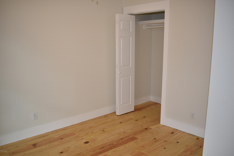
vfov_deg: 43.6
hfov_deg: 61.9
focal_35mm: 30
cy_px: 78
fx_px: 195
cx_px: 117
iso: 140
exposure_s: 1/60
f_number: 4.5
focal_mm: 20
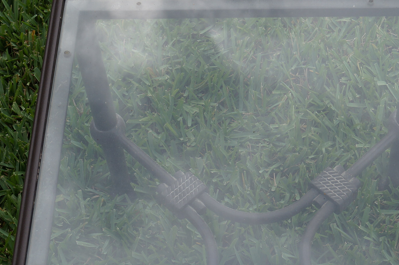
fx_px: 819
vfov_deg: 18.3
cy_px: 172
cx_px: 255
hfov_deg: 27.3
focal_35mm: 74
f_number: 8
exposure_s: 1/200
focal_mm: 28
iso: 100
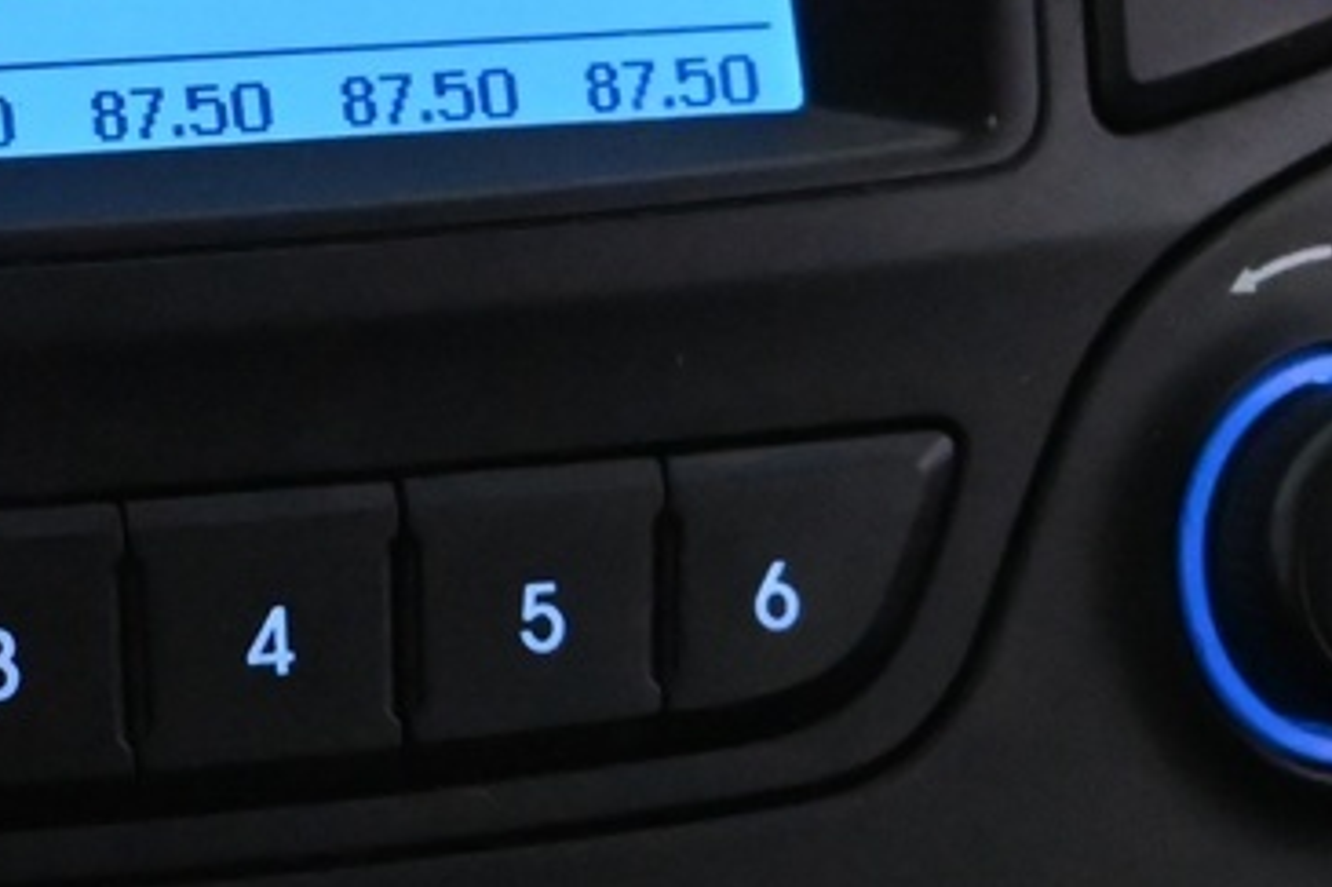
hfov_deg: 10.5
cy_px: -339
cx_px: -77
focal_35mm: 193
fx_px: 7146
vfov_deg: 7.0
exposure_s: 1/80
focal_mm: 29
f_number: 5
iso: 6400
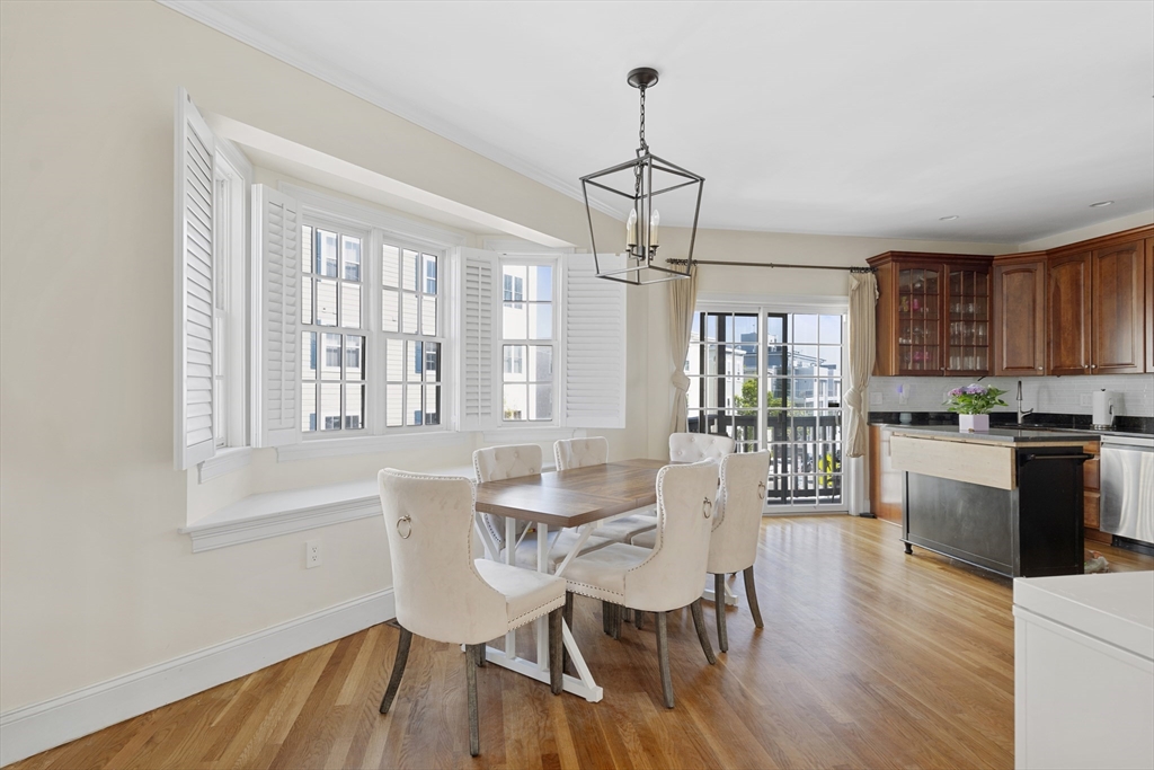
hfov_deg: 86.9
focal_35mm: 19
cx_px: 577
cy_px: 385
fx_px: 609
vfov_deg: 64.6
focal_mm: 19
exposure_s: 1/4
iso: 320
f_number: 7.1
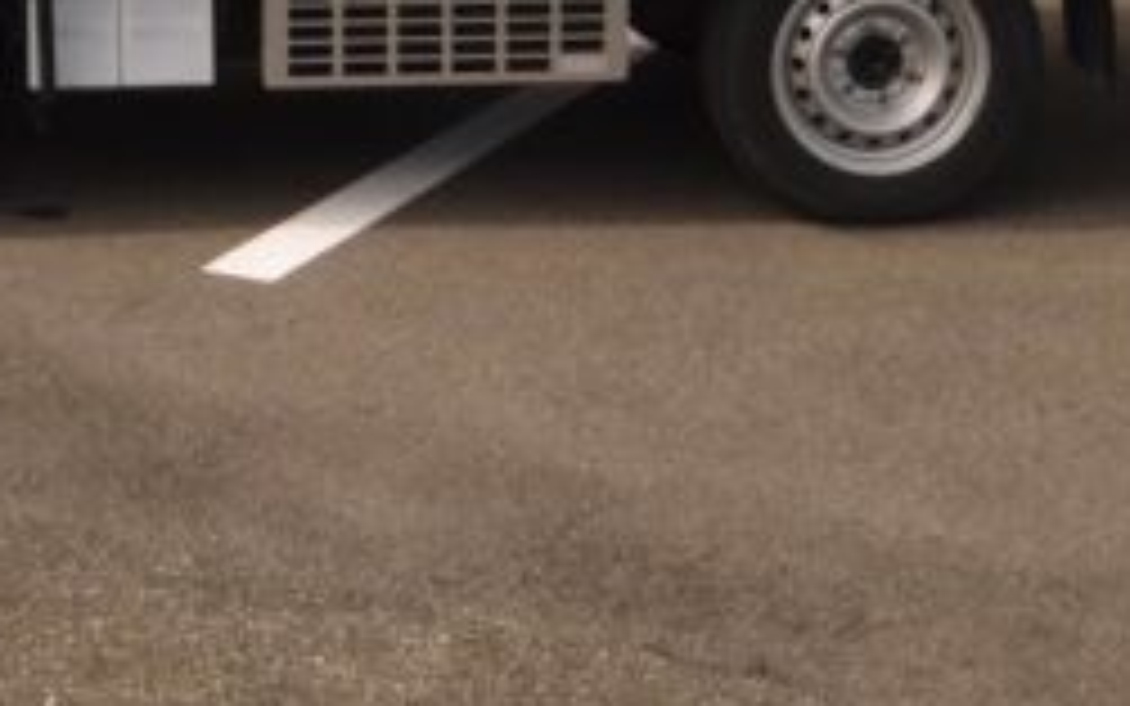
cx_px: 288
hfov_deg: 22.4
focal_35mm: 92
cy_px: -292
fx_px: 2834
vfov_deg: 13.5
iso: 160
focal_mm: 17
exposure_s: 1/320
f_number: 7.1
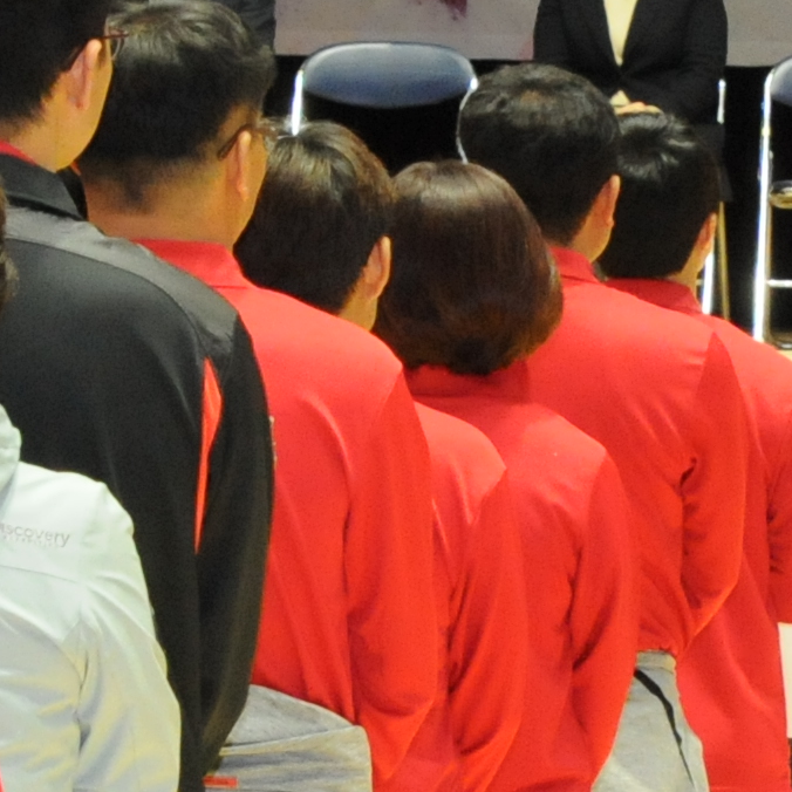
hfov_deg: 5.6
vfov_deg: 5.7
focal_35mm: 307
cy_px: 375
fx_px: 7947
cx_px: 1237
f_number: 8
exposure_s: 1/60
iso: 1600
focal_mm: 38
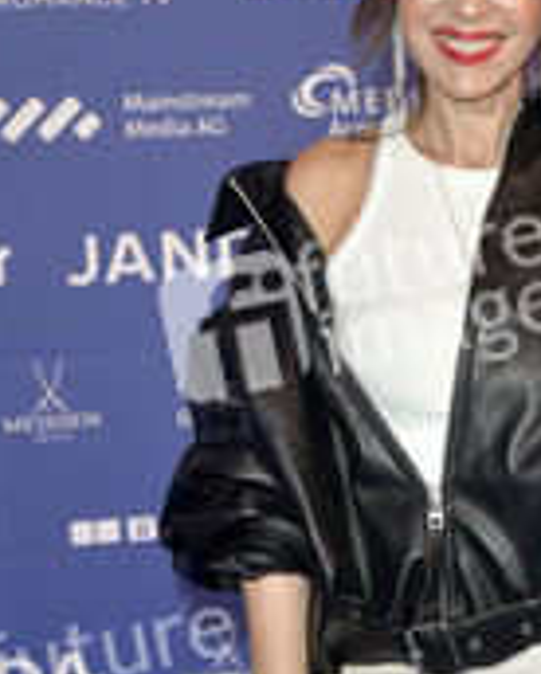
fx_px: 2178
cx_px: 474
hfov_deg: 14.0
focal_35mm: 109
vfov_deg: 17.5
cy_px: 506
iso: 1250
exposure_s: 1/250
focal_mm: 50
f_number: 5
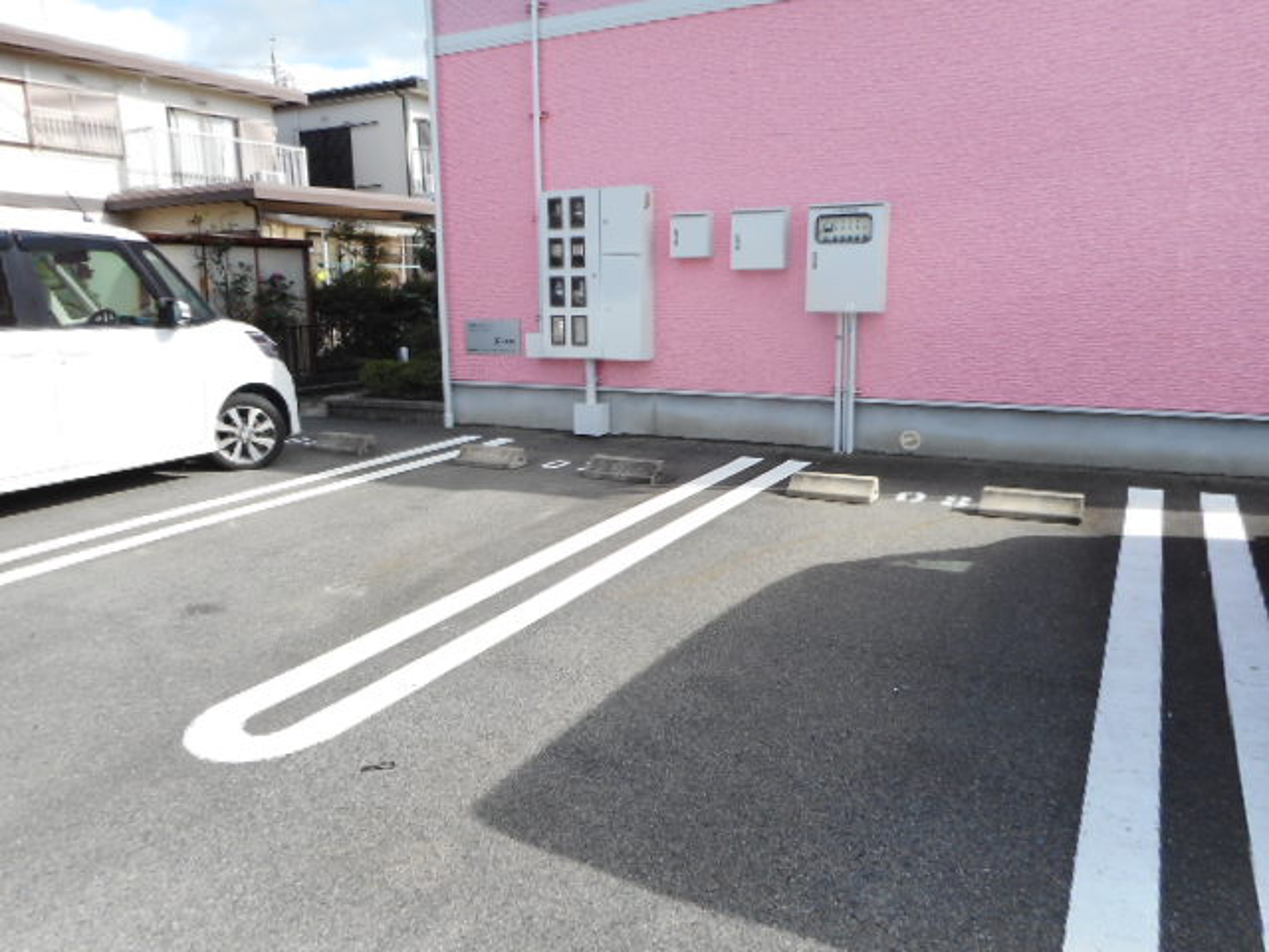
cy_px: 476
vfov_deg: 54.9
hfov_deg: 69.4
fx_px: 916
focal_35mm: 25
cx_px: 634
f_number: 3.7
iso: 80
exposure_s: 1/400
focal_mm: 4.5
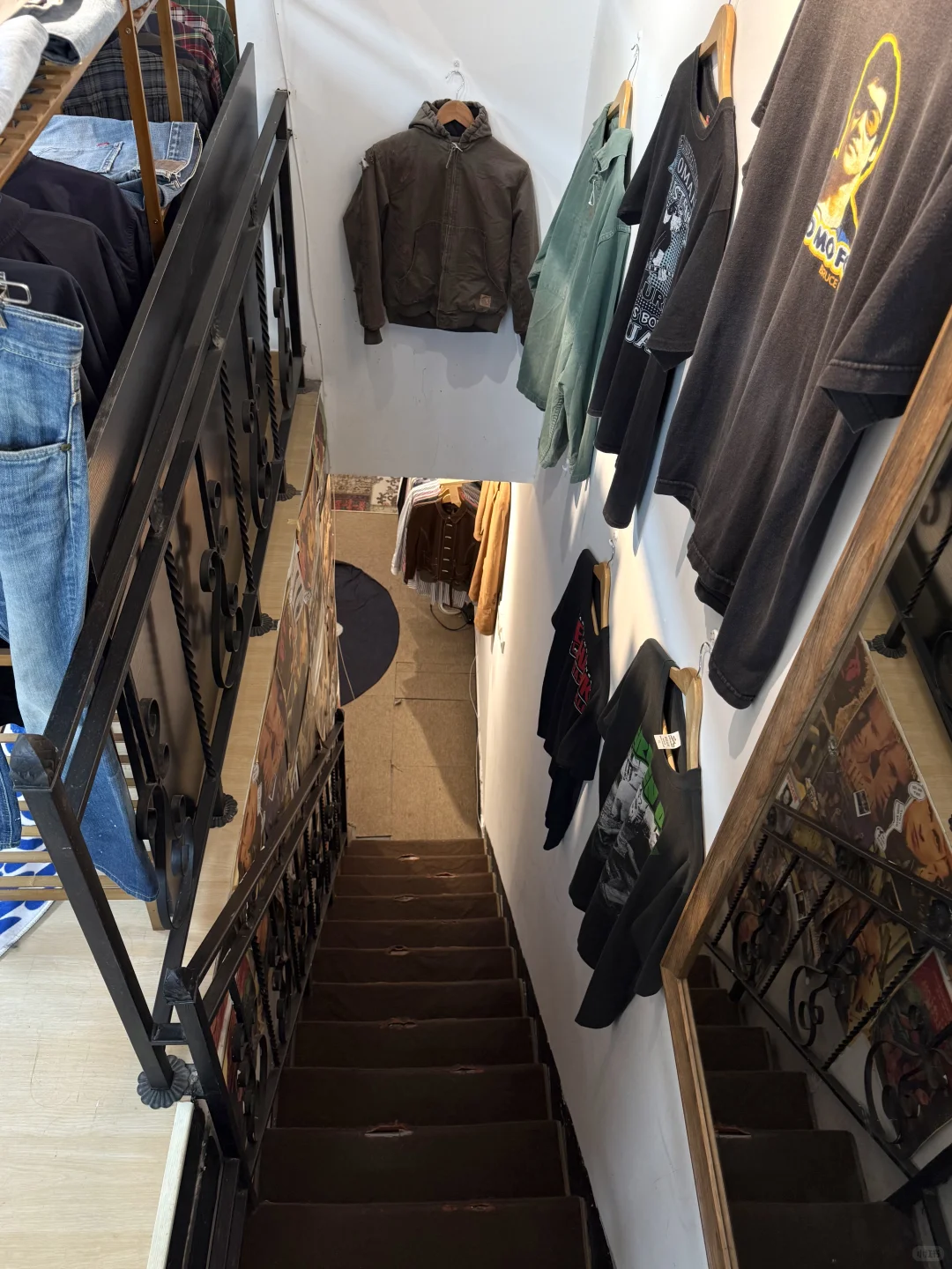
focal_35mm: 24
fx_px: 880
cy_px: 634
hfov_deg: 56.8
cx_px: 476
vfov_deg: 71.6
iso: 125
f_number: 1.78
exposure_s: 1/100
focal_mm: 6.76
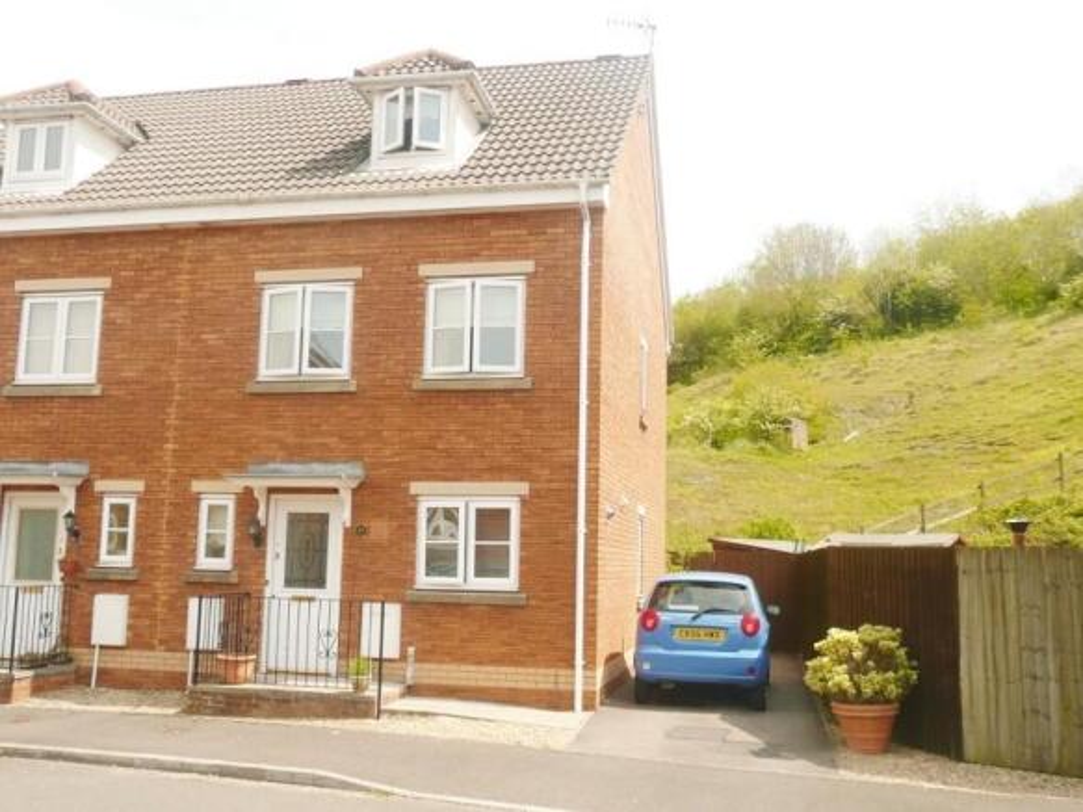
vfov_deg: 39.6
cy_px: 406
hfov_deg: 51.4
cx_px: 542
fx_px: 1126
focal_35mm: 36
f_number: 3.7
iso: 100
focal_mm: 5.8
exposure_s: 1/400
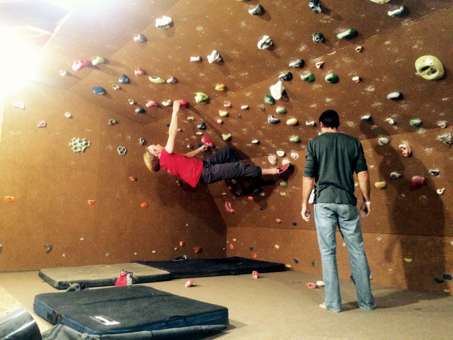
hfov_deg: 61.7
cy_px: 170
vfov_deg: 48.2
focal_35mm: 29
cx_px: 226
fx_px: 380
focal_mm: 4.15
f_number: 2.2
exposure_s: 1/15
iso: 400
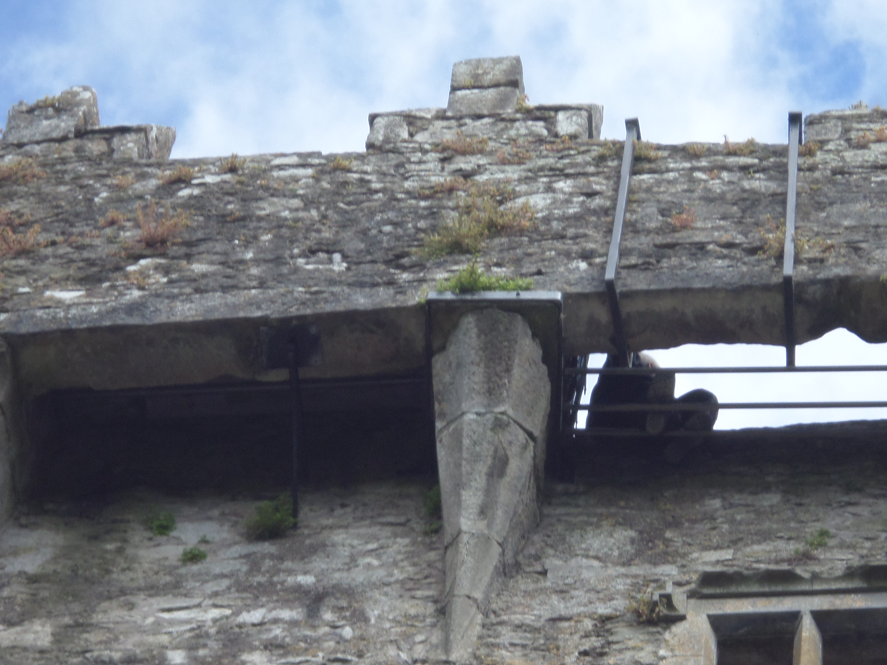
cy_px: 462
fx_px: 5150
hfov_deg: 9.8
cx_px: 617
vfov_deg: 7.4
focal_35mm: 201
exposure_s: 1/180
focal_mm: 22.5
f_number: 6.3
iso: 80
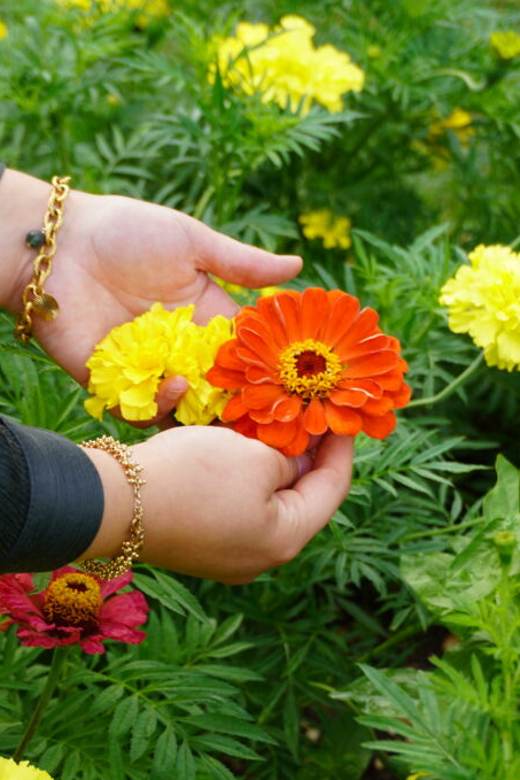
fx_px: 2008
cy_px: 540
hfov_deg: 14.7
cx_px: 165
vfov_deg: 21.8
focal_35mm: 93
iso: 100
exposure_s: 1/80
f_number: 5.6
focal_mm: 41
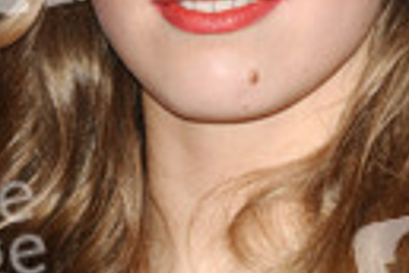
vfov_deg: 1.7
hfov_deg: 2.5
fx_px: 9219
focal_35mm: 812
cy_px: 98
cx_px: 230
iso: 200
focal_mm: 175
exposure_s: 1/250
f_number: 4.5
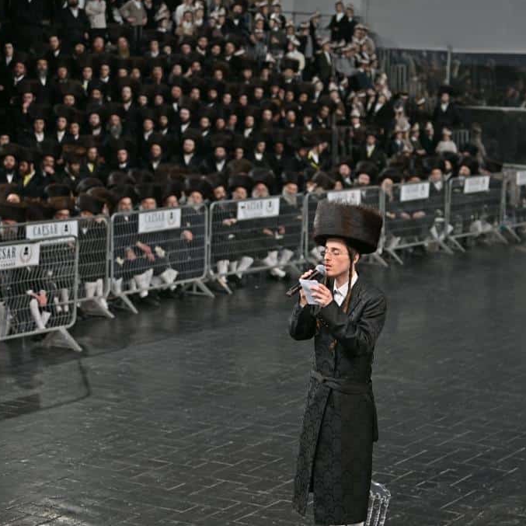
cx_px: 341
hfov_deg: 19.2
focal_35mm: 90
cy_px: 263
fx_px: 1547
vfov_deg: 19.3
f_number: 2.8
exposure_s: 1/125
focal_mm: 70
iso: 125
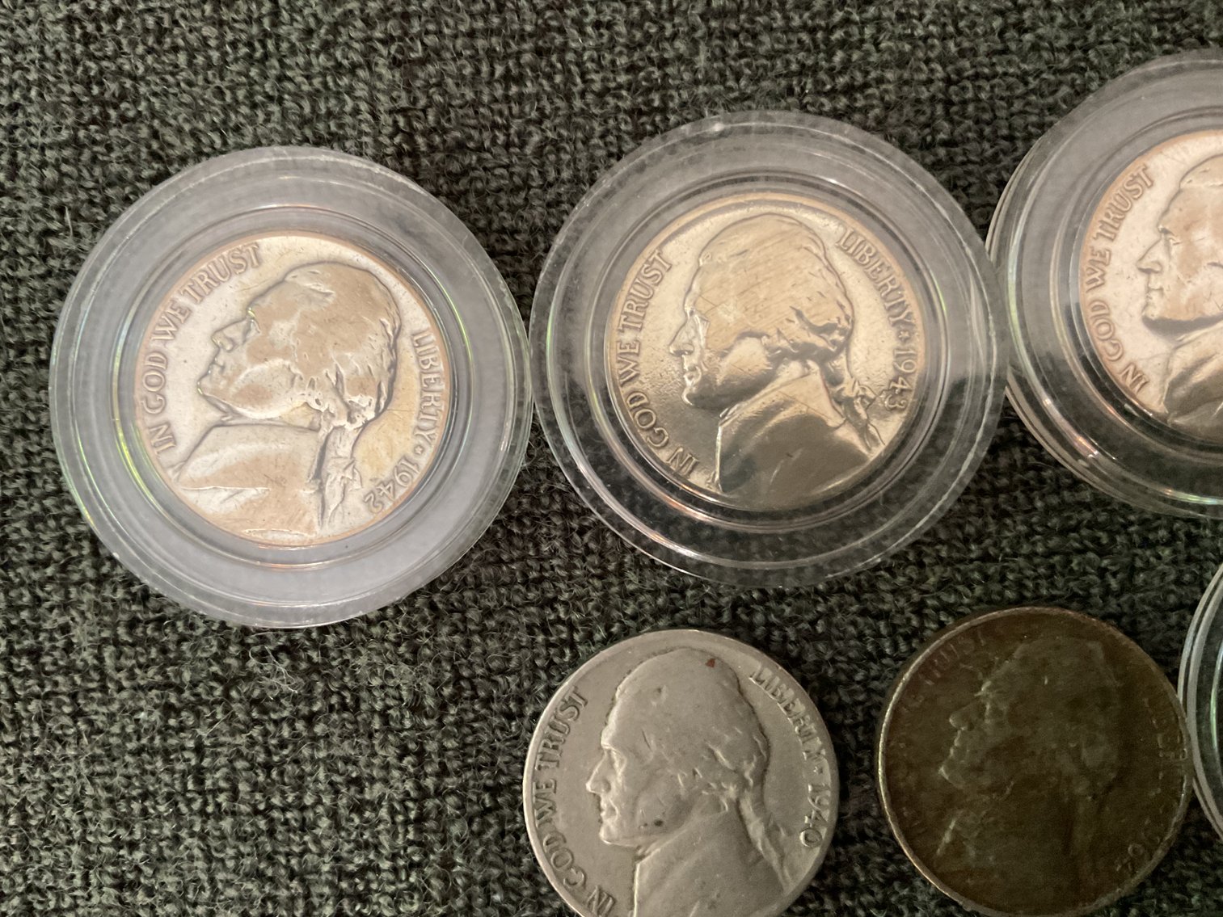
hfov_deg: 61.7
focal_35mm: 29
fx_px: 1025
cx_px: 612
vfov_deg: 48.2
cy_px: 458
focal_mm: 3
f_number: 1.8
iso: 250
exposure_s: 1/33
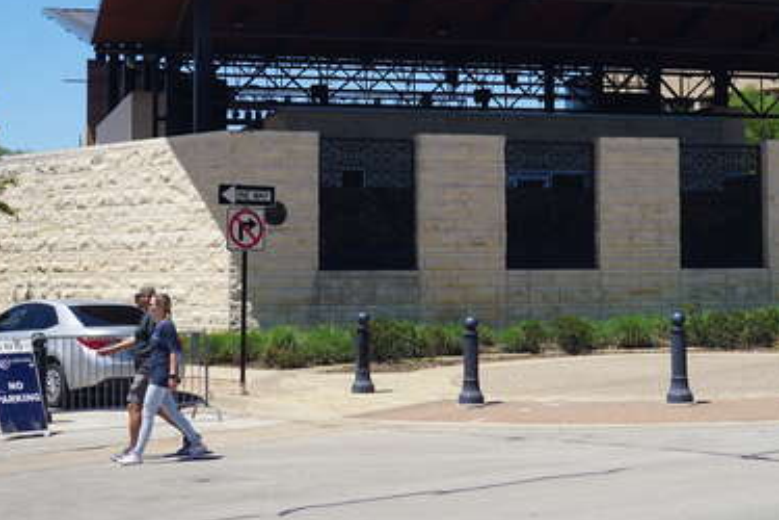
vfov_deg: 16.4
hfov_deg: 24.3
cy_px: 137
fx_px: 1796
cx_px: 542
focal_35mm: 83
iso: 100
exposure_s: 1/160
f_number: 11
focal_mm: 27
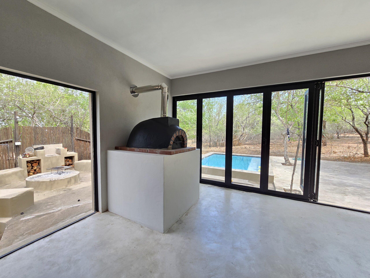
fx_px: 139
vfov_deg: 89.9
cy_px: 139
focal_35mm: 13
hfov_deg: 106.2
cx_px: 185
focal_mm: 2.2
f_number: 2.2
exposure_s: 1/118
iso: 50
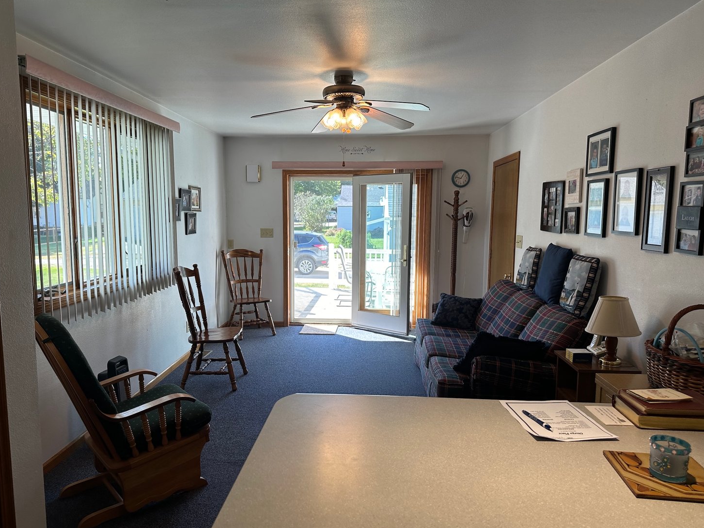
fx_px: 508
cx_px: 344
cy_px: 270
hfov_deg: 69.4
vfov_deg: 54.9
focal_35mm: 25
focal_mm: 6.86
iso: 64
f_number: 1.78
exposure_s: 1/151
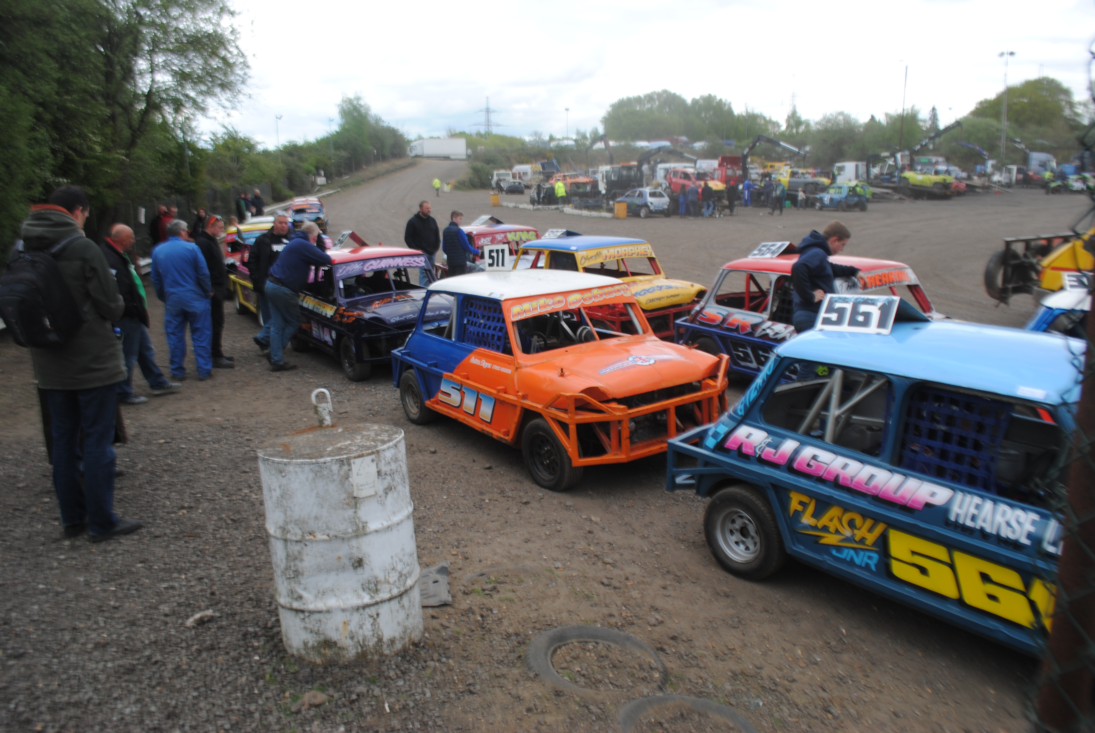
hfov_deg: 67.3
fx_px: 822
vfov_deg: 48.0
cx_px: 548
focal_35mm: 27
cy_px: 366
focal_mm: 18
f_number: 5.6
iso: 100
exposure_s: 1/125
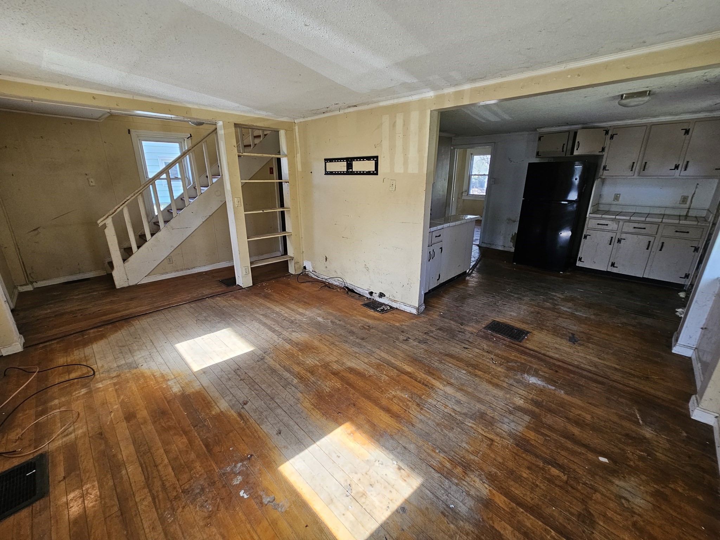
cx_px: 360
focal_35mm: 13
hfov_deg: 106.2
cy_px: 270
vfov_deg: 89.9
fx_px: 270
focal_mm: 2.2
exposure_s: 1/60
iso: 125
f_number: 2.2
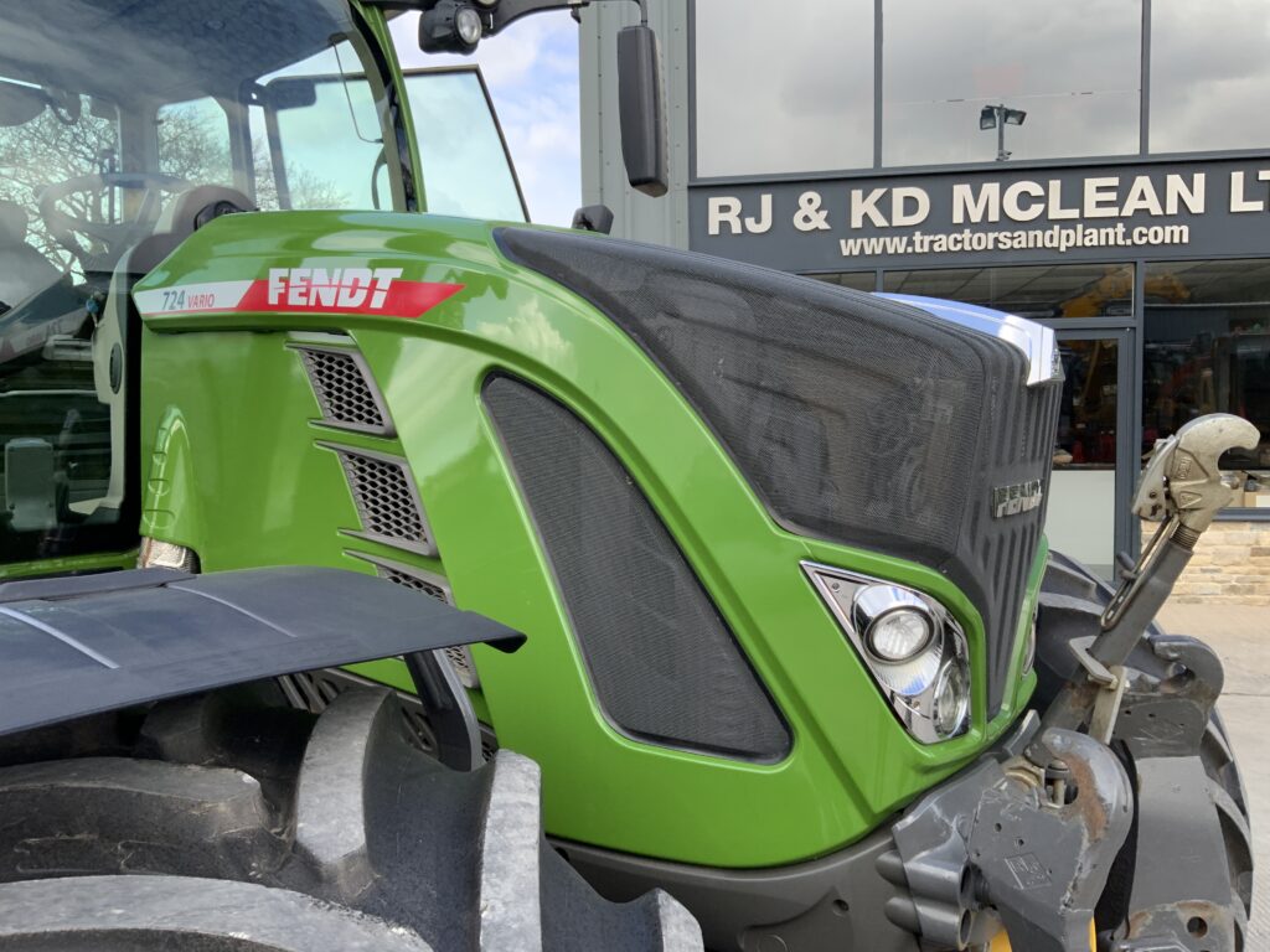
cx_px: 635
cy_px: 476
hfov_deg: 61.7
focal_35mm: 29
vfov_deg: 48.2
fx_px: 1064
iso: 16
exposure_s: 1/274
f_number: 1.8
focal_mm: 3
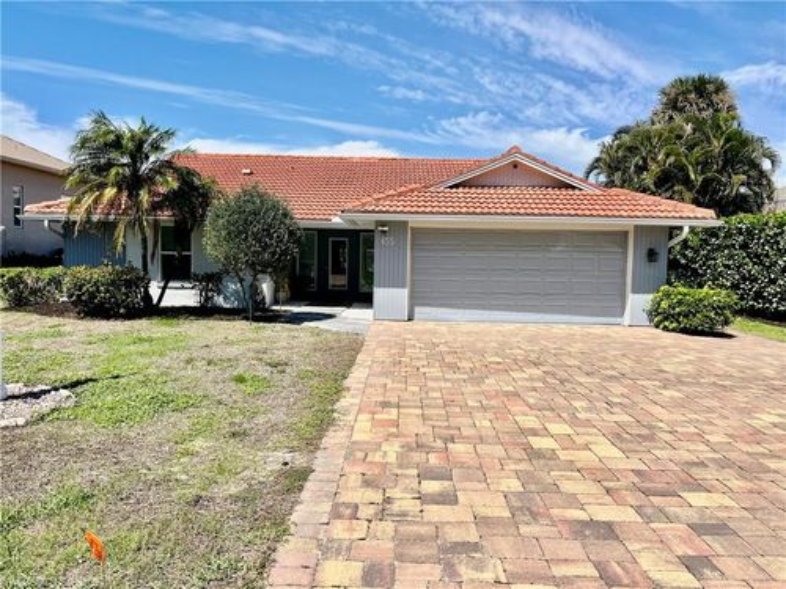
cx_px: 393
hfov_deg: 67.3
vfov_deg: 53.1
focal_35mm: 26
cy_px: 294
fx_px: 590
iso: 50
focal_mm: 5.1
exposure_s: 1/4854
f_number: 1.6
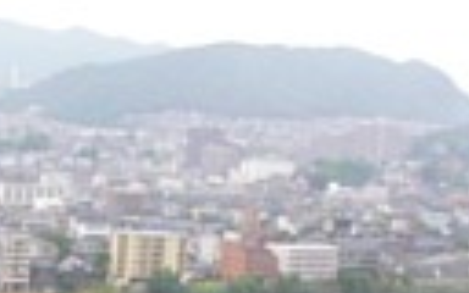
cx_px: -205
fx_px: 1521
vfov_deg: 10.7
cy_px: 403
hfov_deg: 16.2
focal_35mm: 119
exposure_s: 1/50
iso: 80
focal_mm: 7.6
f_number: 4
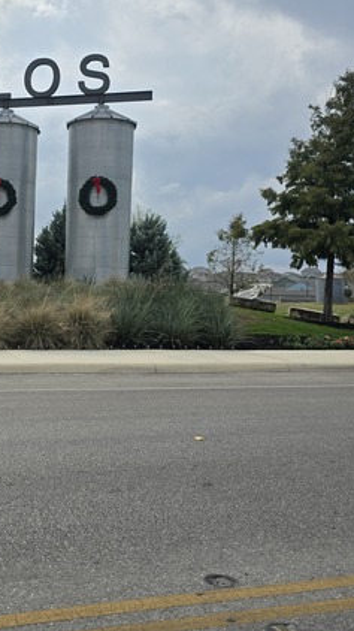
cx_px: 25
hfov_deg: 29.7
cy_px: 274
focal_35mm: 38
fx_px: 635
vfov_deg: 52.6
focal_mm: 6.3
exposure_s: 1/1951
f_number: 1.7
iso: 12
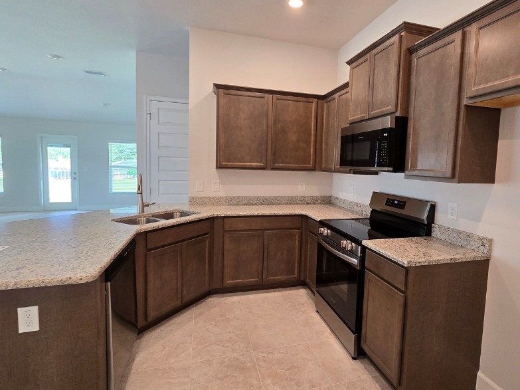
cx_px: 287
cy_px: 189
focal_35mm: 17
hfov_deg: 90.7
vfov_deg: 74.7
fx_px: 255
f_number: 2.2
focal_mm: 2.2
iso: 160
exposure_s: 1/60
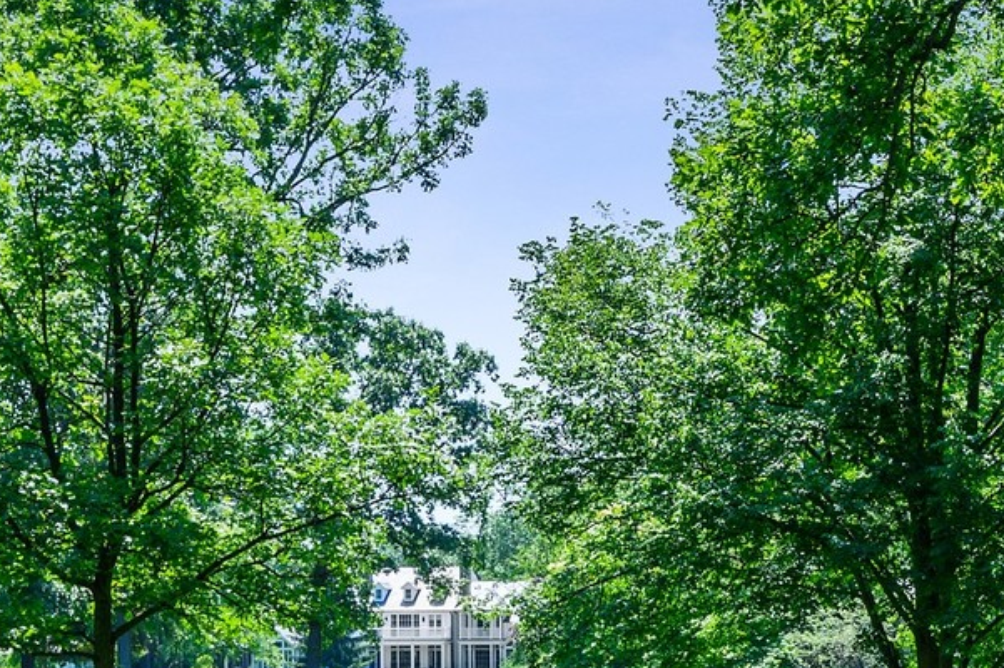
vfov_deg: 16.4
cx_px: 877
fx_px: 2258
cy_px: 686
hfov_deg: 24.4
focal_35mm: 81
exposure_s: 1/180
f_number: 8
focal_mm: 30
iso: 100
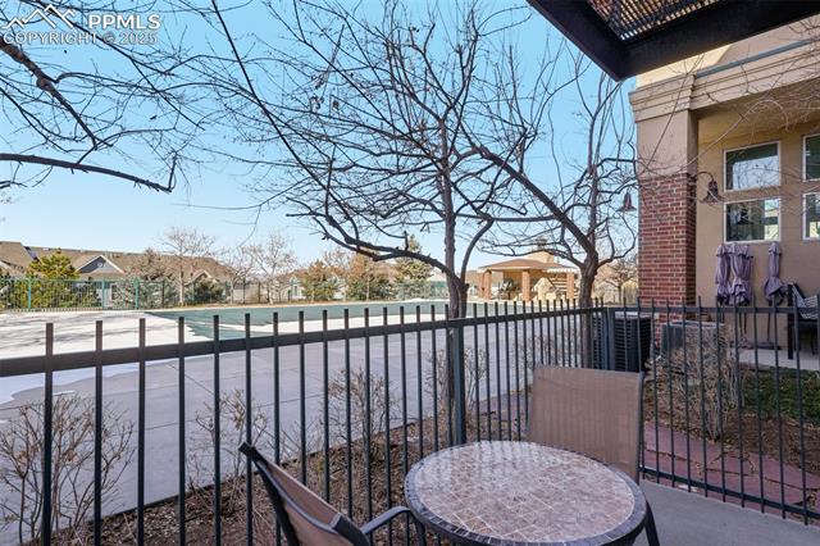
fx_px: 376
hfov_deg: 95.0
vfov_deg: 72.0
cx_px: 410
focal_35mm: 16
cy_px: 273
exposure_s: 1/250
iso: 100
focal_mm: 11
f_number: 8
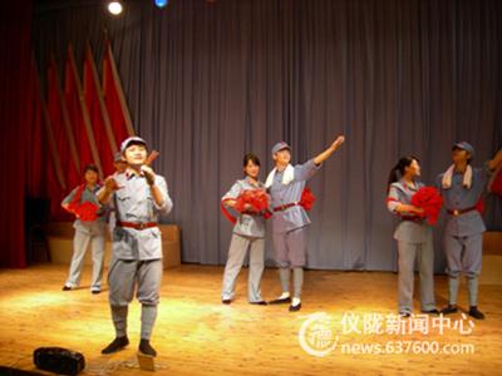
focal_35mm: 36
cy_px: 188
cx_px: 251
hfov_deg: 51.4
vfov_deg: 39.7
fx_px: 522
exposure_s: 1/38.8
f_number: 2.7
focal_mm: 7.5
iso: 64
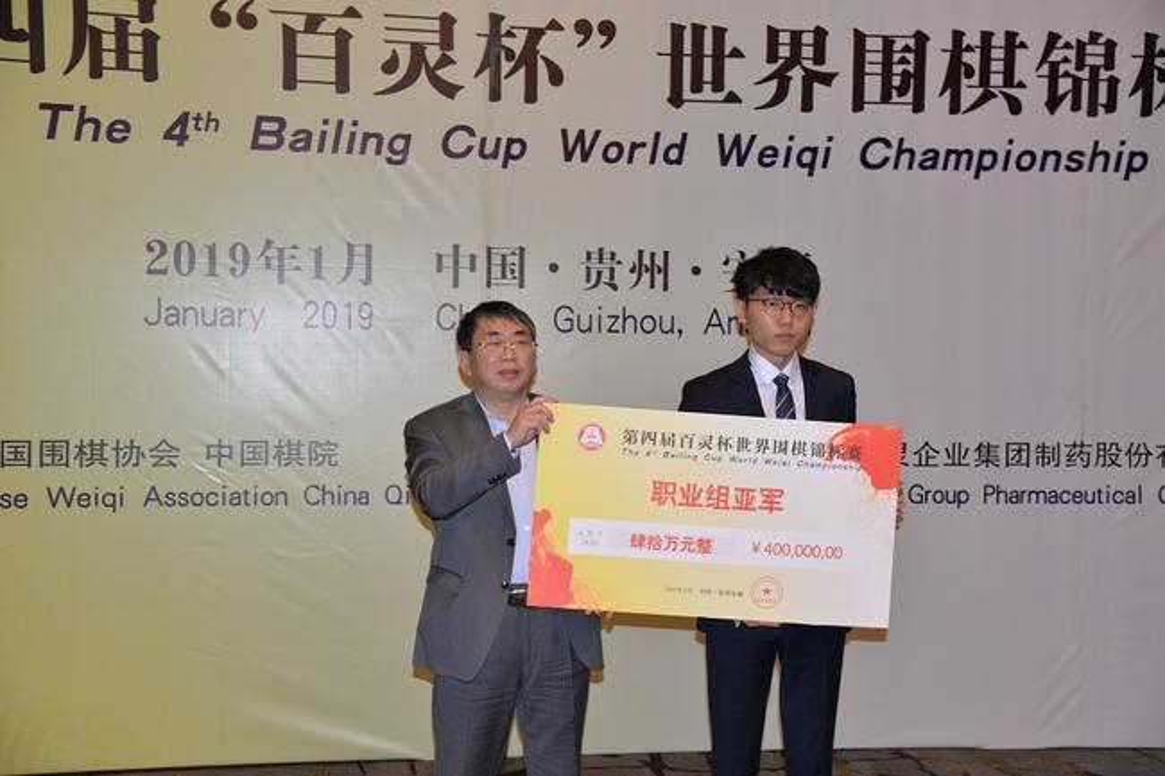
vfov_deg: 26.0
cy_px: 388
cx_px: 582
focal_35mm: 52
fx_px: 1682
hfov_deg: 38.2
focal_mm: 52
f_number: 5
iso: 1000
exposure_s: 1/60
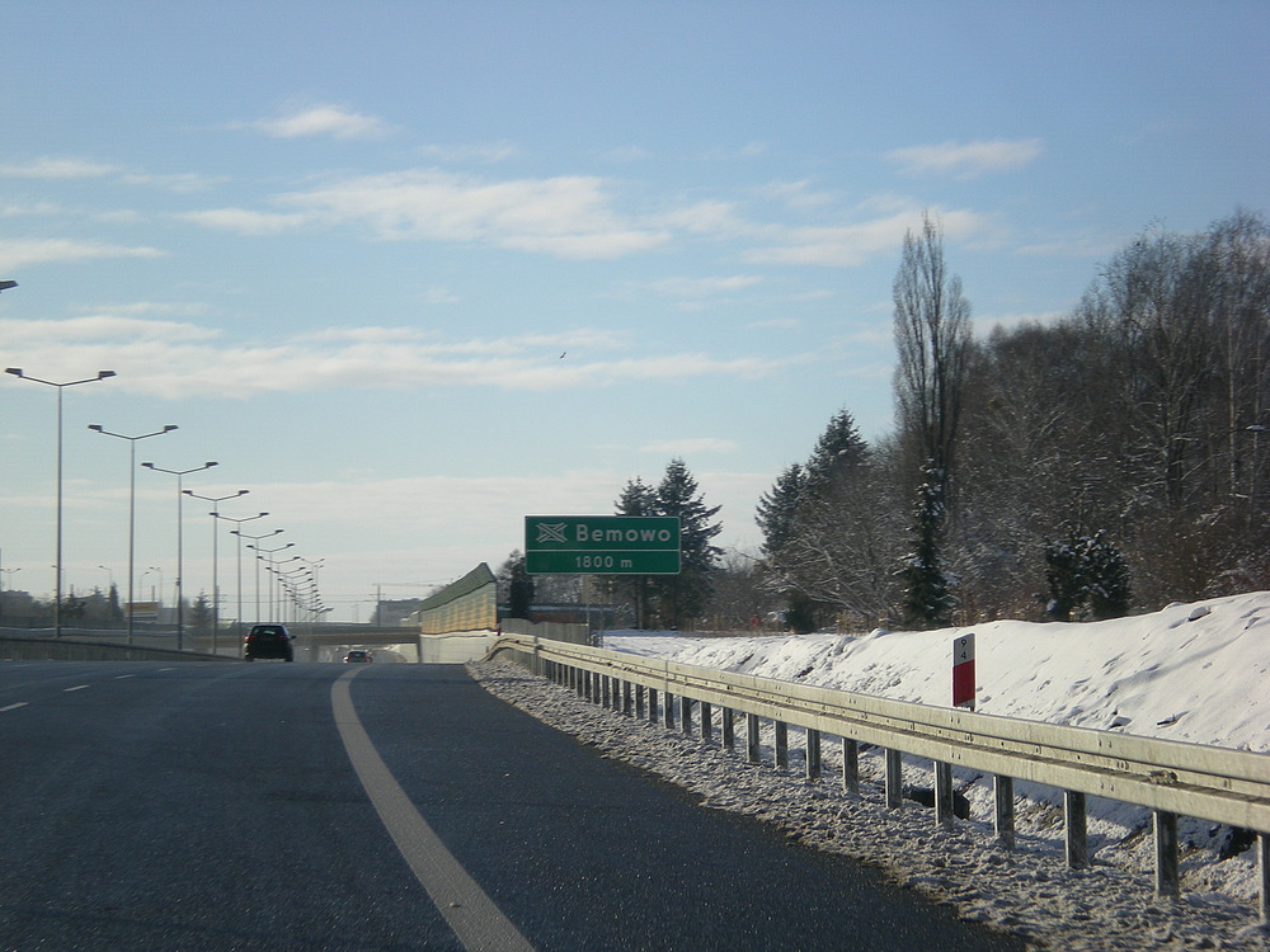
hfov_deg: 17.3
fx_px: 4182
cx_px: 635
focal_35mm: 114
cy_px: 476
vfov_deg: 13.0
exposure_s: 1/234
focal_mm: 18.9
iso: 50
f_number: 5.9
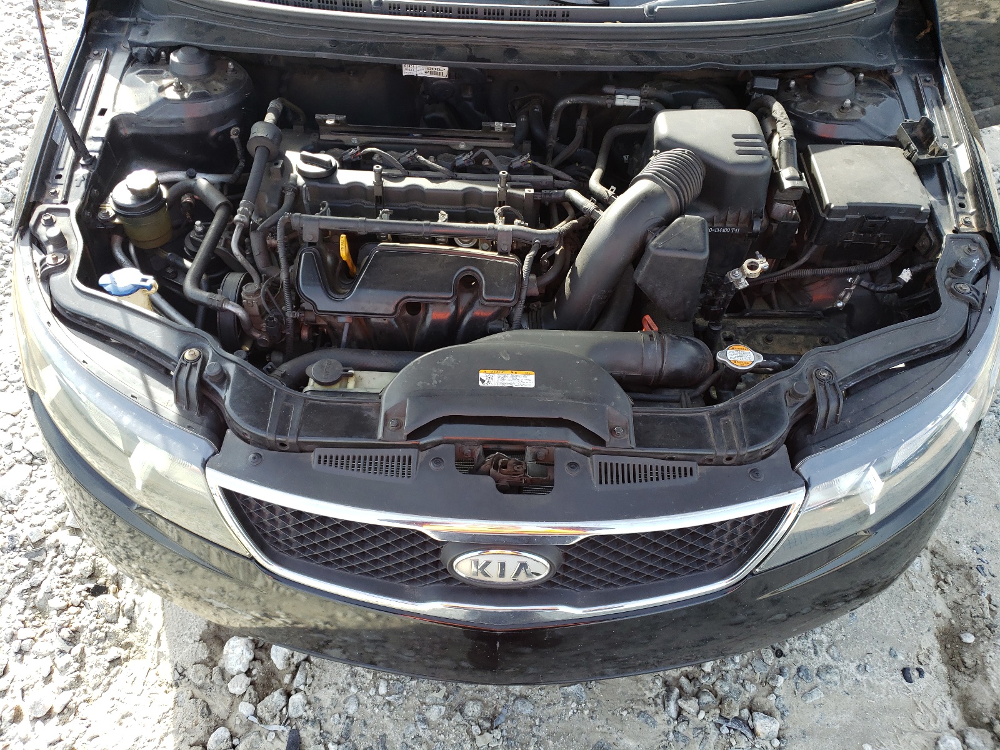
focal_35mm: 26
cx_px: 500
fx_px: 751
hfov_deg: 67.3
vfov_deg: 53.1
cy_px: 375
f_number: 1.5
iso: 50
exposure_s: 1/417
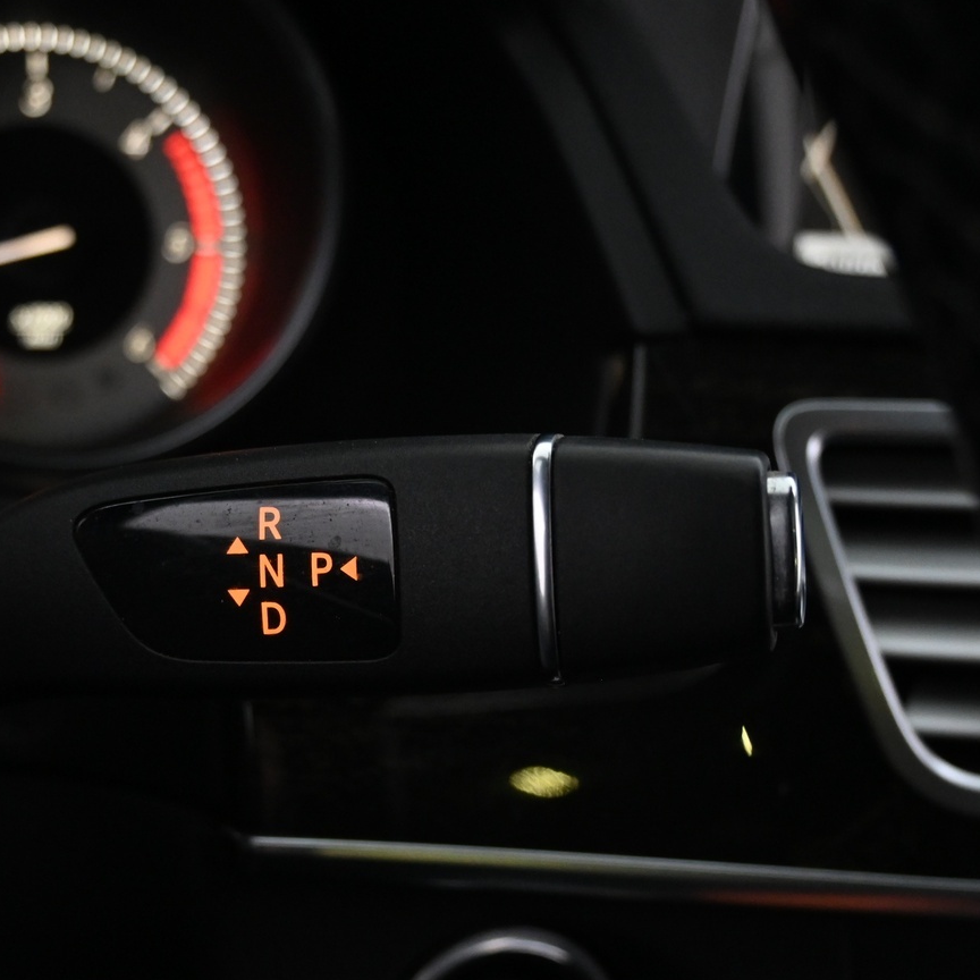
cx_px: 280
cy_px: 581
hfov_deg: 32.7
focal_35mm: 51
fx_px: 1646
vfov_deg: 33.1
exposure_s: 1/30
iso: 2200
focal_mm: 21.5
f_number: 4
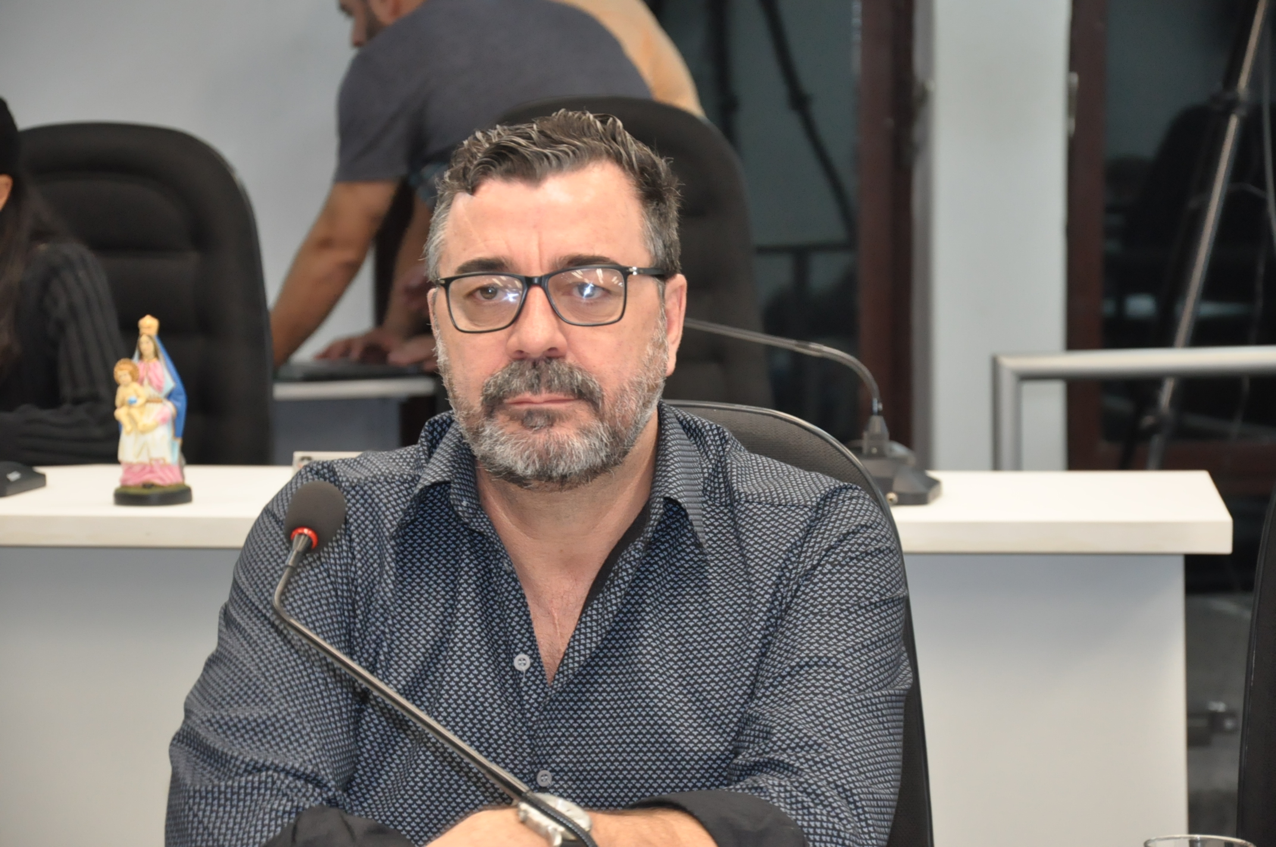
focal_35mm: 128
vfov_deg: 10.7
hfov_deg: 16.1
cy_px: 424
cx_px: 638
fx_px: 4514
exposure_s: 1/80
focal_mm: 85
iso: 2000
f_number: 5.6
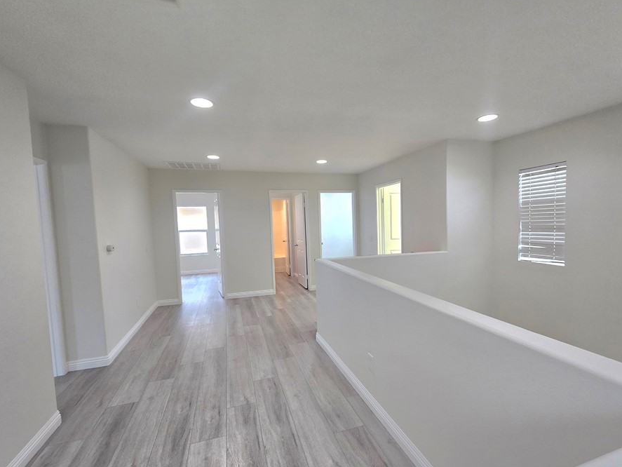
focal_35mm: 15
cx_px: 320
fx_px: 270
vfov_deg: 81.7
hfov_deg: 98.1
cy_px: 244
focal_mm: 2.2
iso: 160
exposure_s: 1/60.2
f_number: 2.2
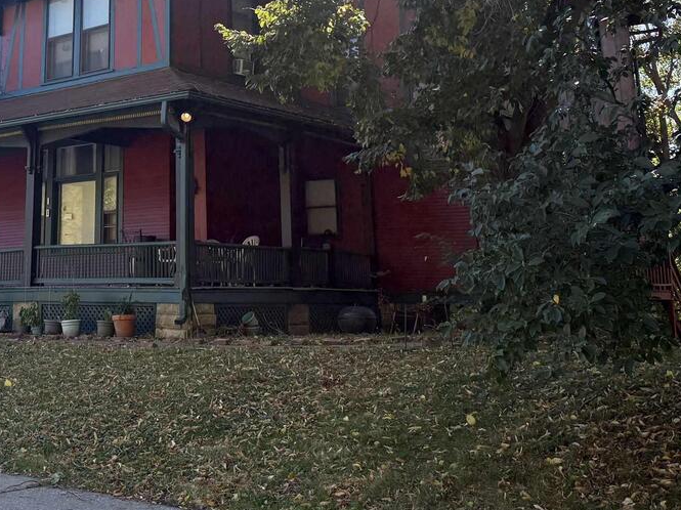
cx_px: 154
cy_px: 38
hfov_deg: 35.8
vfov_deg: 26.9
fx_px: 1022
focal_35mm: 52
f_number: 1.78
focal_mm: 6.76
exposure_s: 1/1727
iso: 100
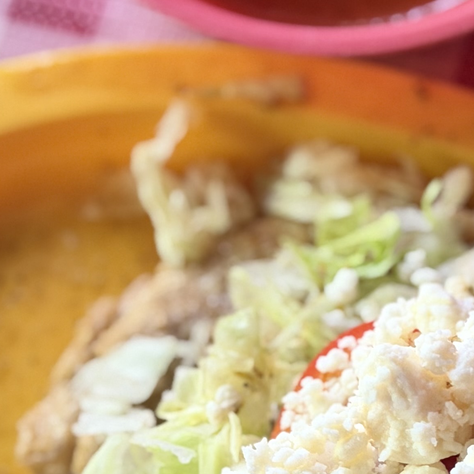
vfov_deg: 11.9
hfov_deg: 11.8
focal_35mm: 147
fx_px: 2277
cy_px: 352
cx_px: 448
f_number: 1.78
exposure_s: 1/54
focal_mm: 6.76
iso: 250
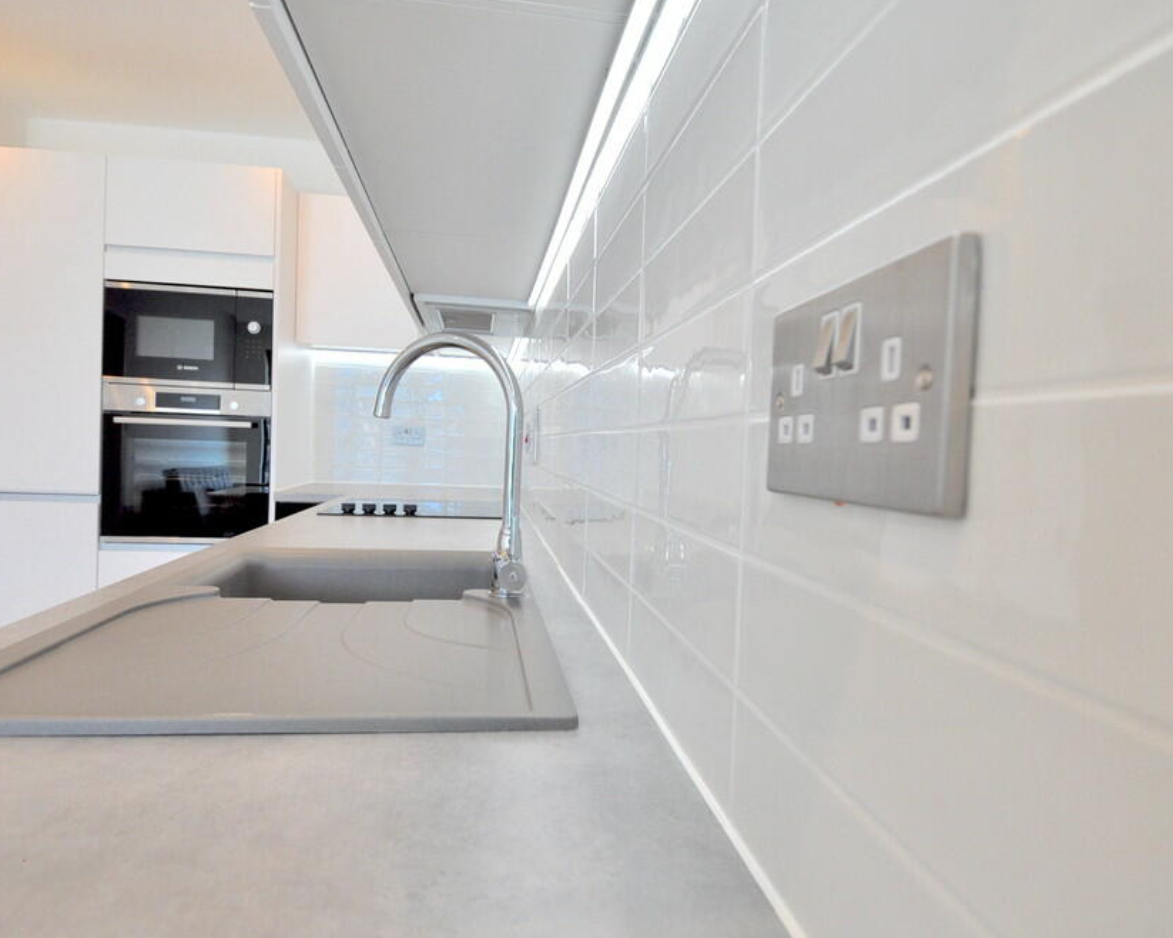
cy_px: 466
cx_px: 579
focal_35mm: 21
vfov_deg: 65.5
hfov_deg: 77.6
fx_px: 729
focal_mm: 12
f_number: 5.6
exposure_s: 1/125
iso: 400
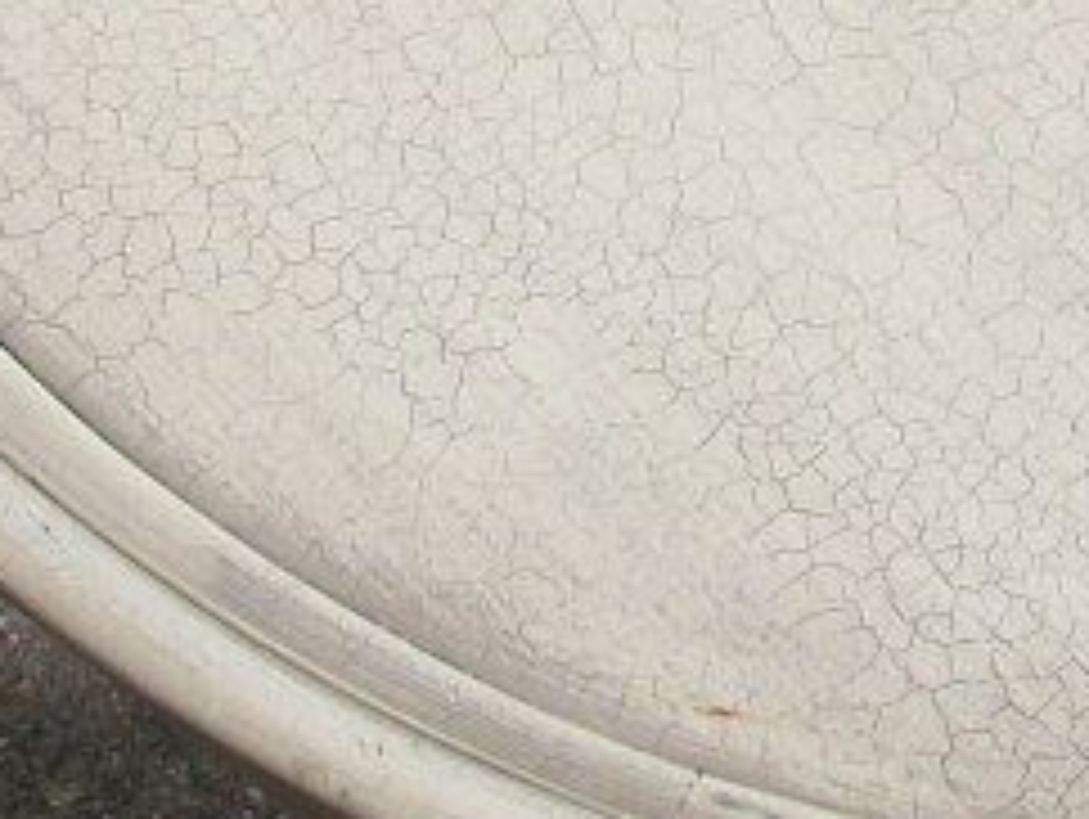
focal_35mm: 169
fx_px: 5322
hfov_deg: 11.6
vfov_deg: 8.4
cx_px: 837
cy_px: -702
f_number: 8.8
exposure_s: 1/250
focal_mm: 5.7
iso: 80
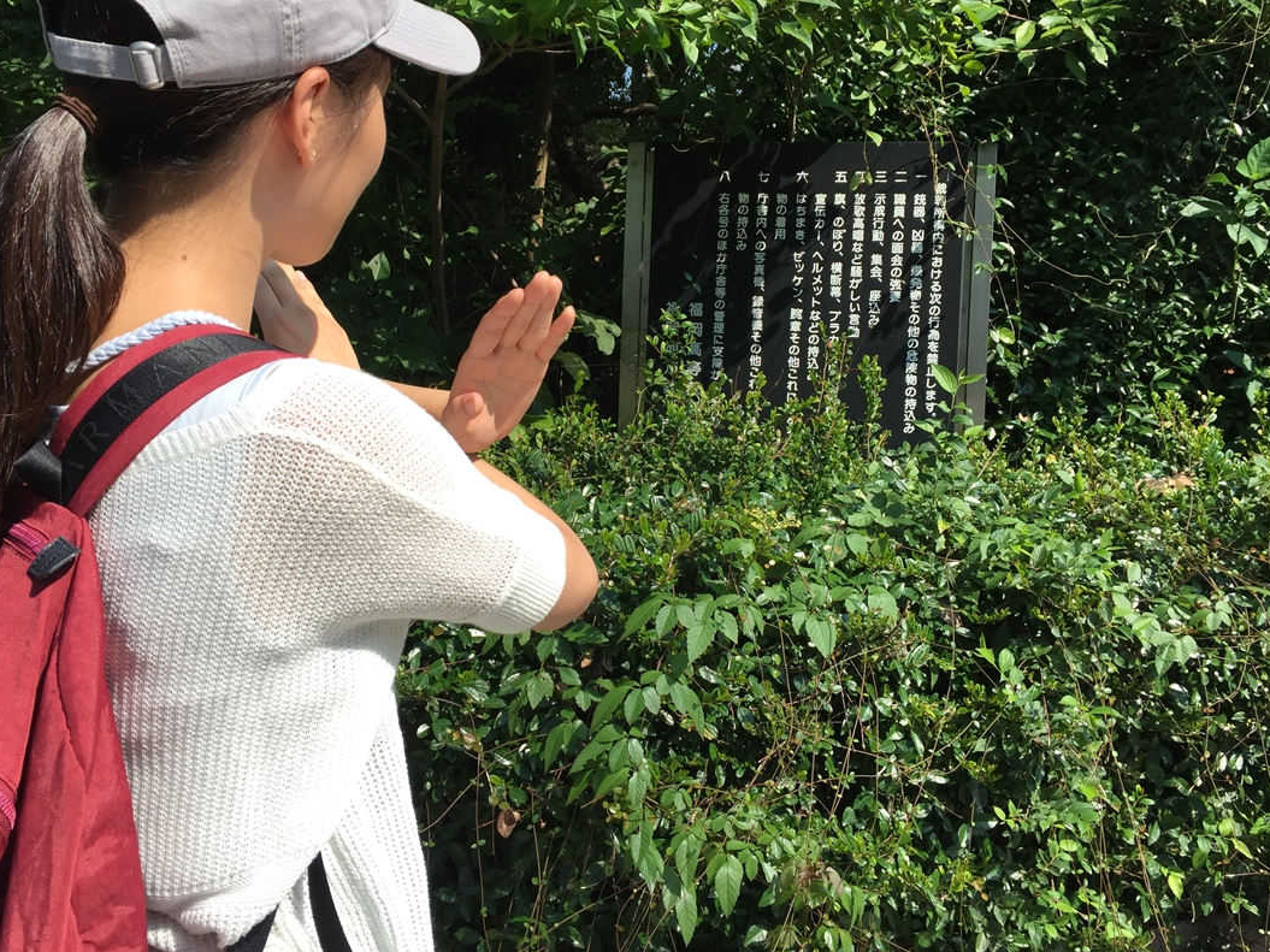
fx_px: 1211
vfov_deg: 42.9
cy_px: 426
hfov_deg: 55.3
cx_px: 581
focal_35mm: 33
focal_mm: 4.15
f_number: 2.2
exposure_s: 1/1364
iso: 32
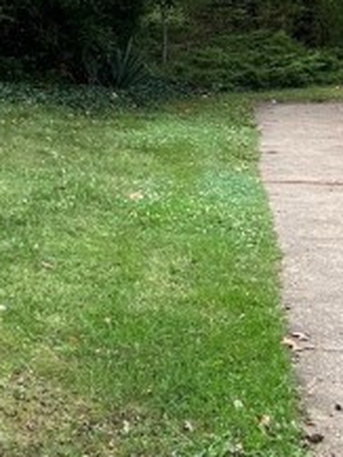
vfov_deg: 20.7
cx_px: -191
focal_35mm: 92
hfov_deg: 14.8
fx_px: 1214
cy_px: 25
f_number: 1.5
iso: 40
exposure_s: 1/260
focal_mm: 5.7
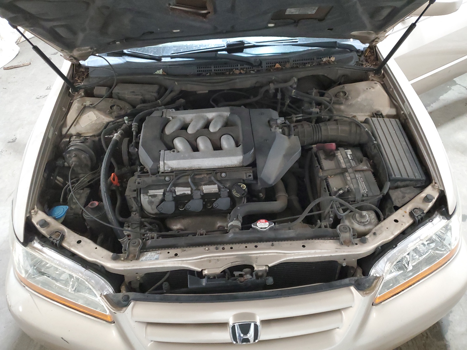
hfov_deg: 67.3
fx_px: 351
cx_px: 234
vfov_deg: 53.1
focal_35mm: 26
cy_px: 175
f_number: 1.5
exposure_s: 1/60.2
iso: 360
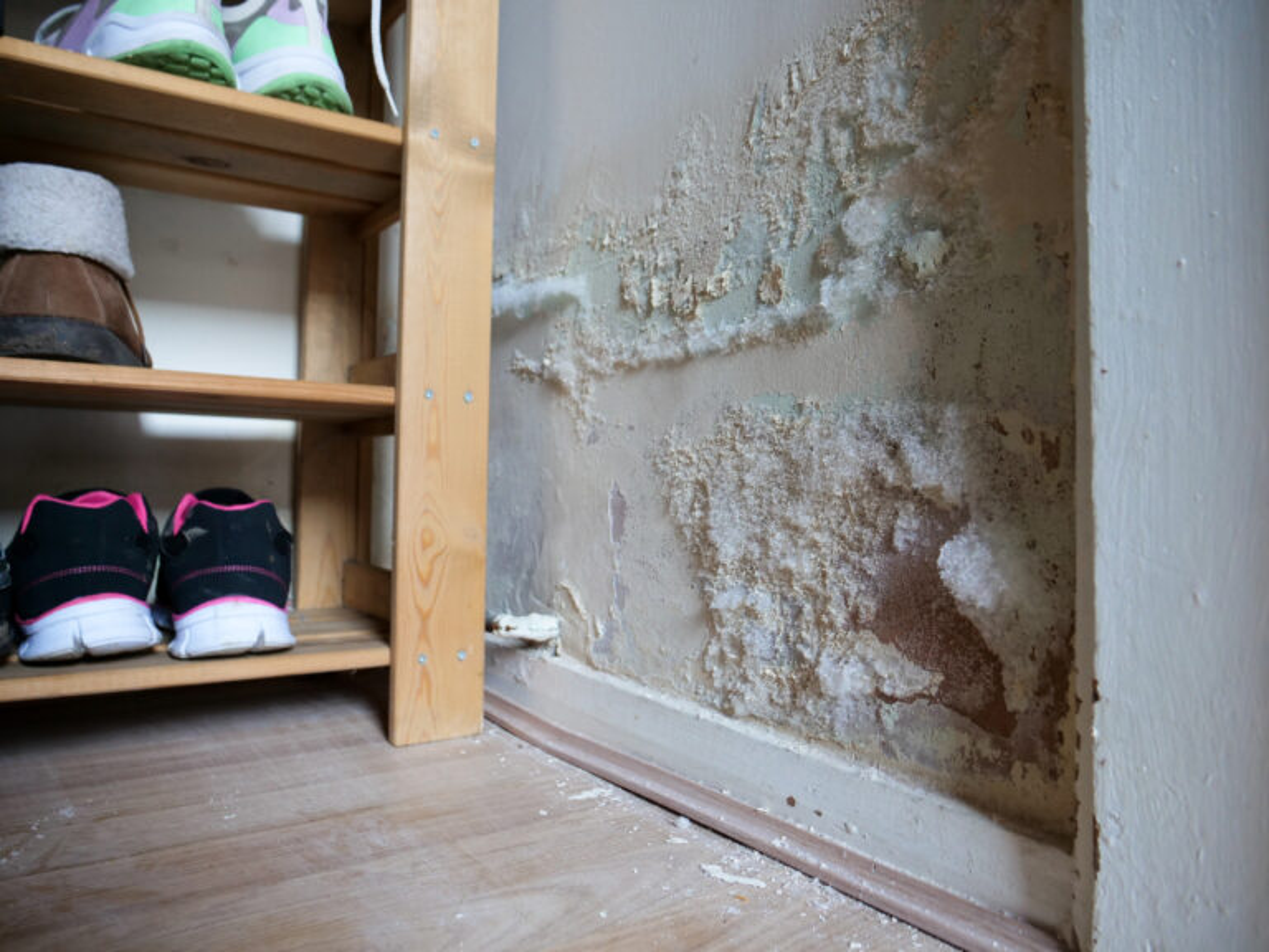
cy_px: 476
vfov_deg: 56.8
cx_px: 634
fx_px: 880
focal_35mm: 24
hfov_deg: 71.6
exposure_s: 1/60
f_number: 2.8
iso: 800
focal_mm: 12
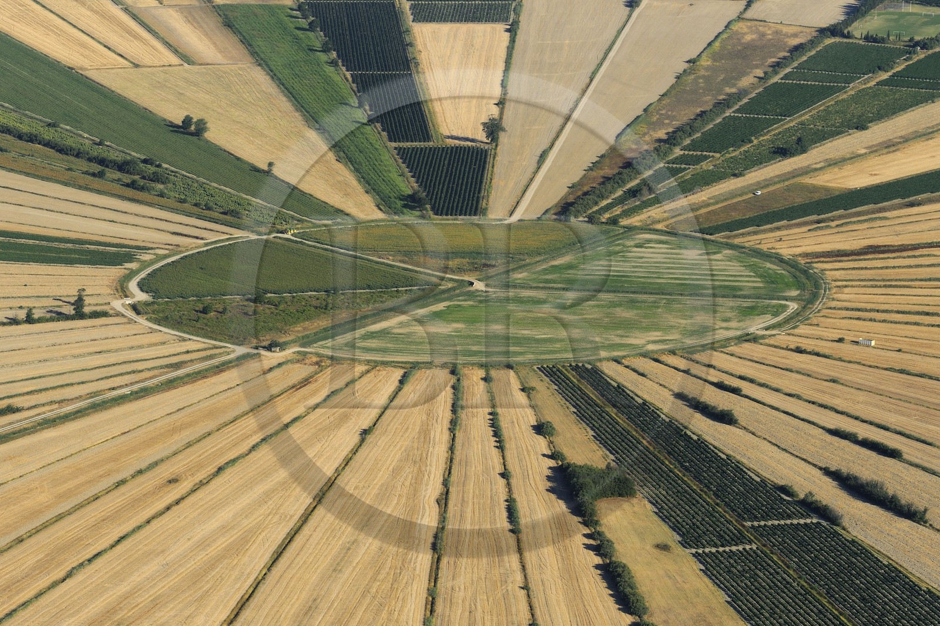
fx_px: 2924
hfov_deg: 18.3
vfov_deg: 12.2
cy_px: 313
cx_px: 470
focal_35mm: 112
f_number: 11
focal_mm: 112
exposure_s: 1/640
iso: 400
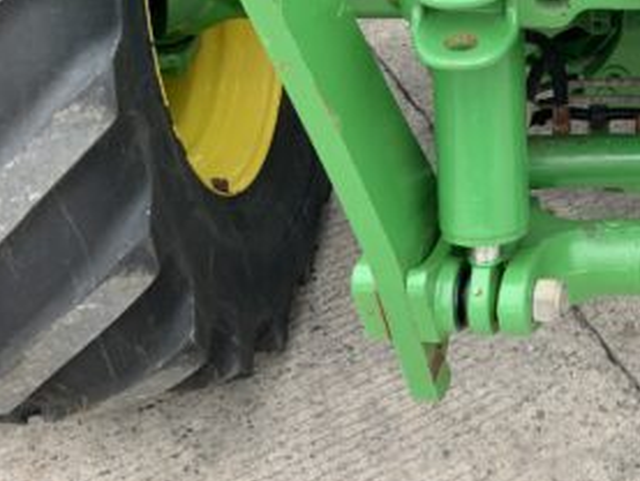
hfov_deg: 26.5
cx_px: 716
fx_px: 1239
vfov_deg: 21.6
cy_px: 72
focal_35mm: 67
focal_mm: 3
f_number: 1.8
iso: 25
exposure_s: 1/122
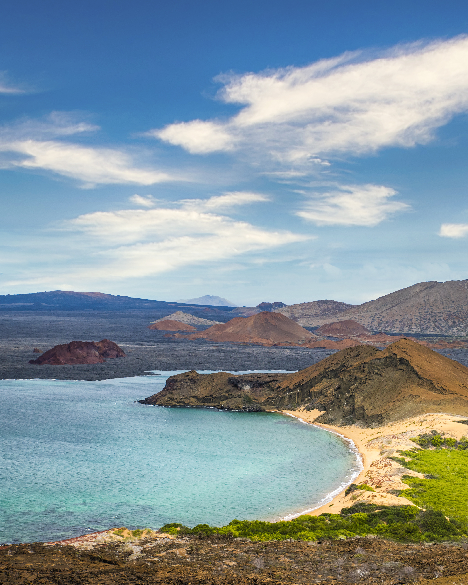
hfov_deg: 26.1
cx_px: 384
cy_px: 294
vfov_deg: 33.0
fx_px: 987
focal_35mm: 57
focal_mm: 40
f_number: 11
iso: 320
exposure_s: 1/500
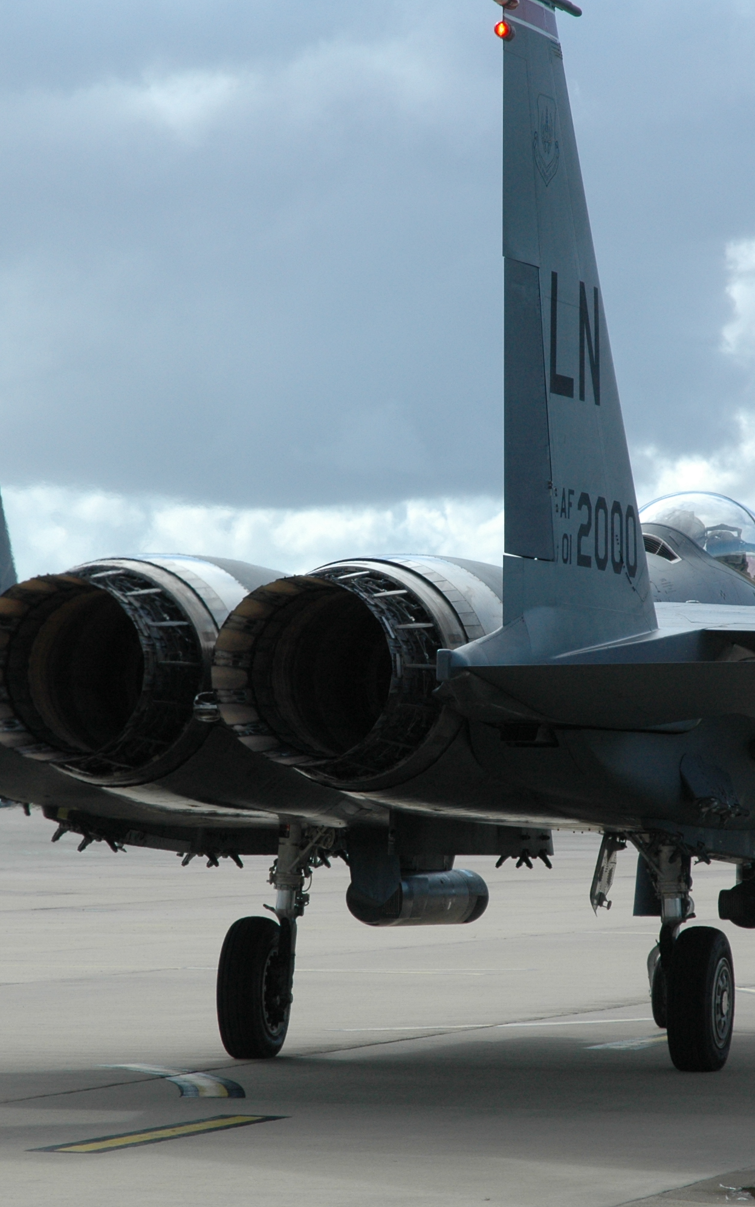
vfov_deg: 13.0
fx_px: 5300
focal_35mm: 161
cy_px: 604
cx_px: 452
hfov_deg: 8.1
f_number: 8
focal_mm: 70
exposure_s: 1/1000
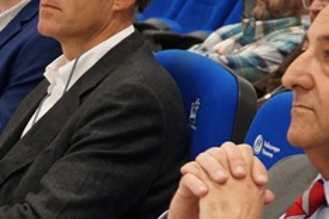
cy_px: 187
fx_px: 1642
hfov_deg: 11.2
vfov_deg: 7.6
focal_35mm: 180
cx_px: -58
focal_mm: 35
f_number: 4
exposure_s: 1/160
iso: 2000
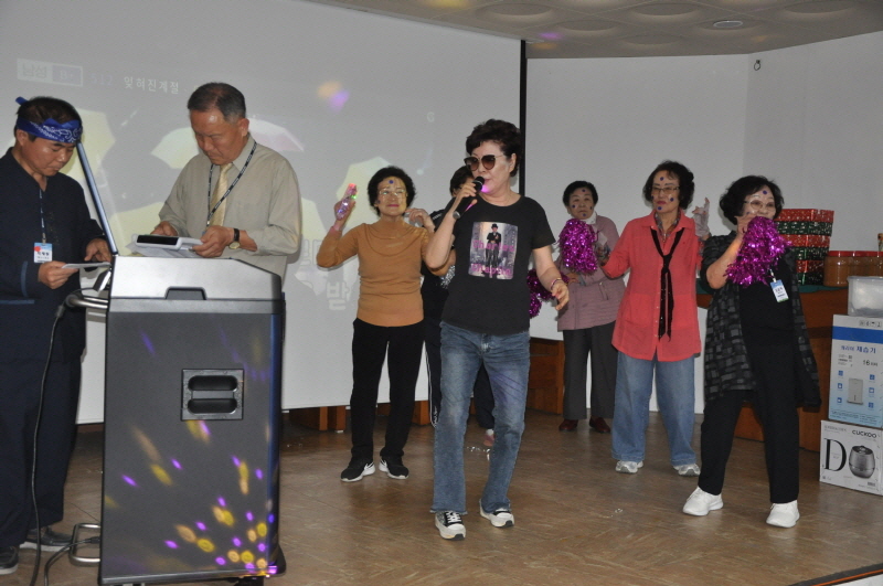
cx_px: 442
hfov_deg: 46.5
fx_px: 1029
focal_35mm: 42
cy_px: 293
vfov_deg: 31.8
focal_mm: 28
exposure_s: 1/60
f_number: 4
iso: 800
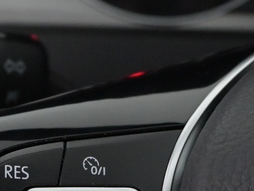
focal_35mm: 129
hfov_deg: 15.2
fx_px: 947
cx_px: 78
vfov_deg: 11.3
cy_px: 215
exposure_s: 1/80
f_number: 4.5
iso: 2500
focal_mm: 20
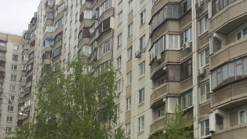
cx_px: 164
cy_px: 125
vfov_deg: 18.8
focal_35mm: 63
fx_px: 413
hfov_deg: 33.1
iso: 32
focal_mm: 4.15
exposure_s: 1/540
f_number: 2.2
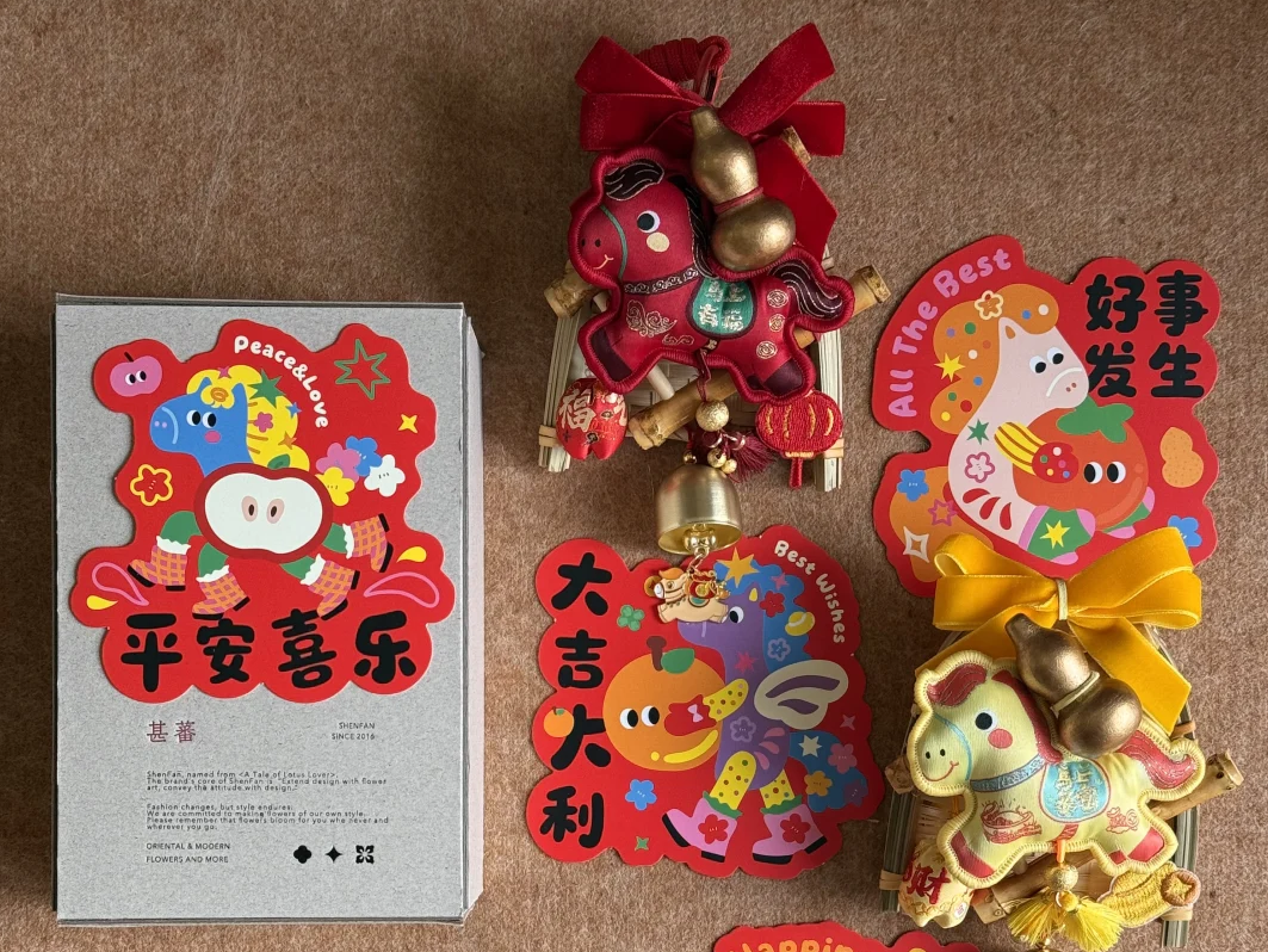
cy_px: 712
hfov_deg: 29.8
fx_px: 2382
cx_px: 635
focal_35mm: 65
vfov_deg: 22.4
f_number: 1.78
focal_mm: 6.76
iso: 50
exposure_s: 1/121
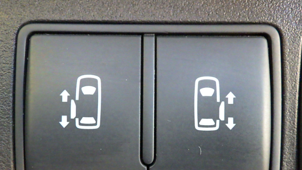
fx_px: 545
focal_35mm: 68
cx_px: 151
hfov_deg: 31.0
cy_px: 111
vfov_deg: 17.7
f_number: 4.6
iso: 1600
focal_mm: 11.1
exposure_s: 1/40
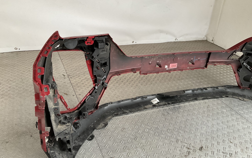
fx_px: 213
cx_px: 127
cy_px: 91
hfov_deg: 61.2
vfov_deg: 40.5
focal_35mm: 31
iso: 64
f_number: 1.8
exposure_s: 1/60
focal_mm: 3
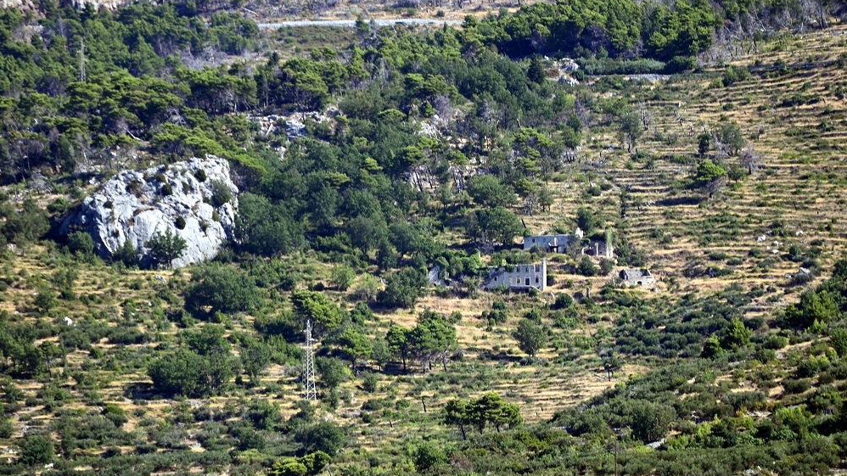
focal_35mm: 315
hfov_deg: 6.9
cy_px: 251
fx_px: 7073
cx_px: 424
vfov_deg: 3.9
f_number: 5.6
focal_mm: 300
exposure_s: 1/320
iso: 110
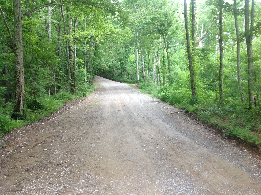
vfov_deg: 40.6
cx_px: 130
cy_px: 98
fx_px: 264
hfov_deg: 52.7
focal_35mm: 35
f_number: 2.4
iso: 100
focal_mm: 4.28
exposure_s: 1/15
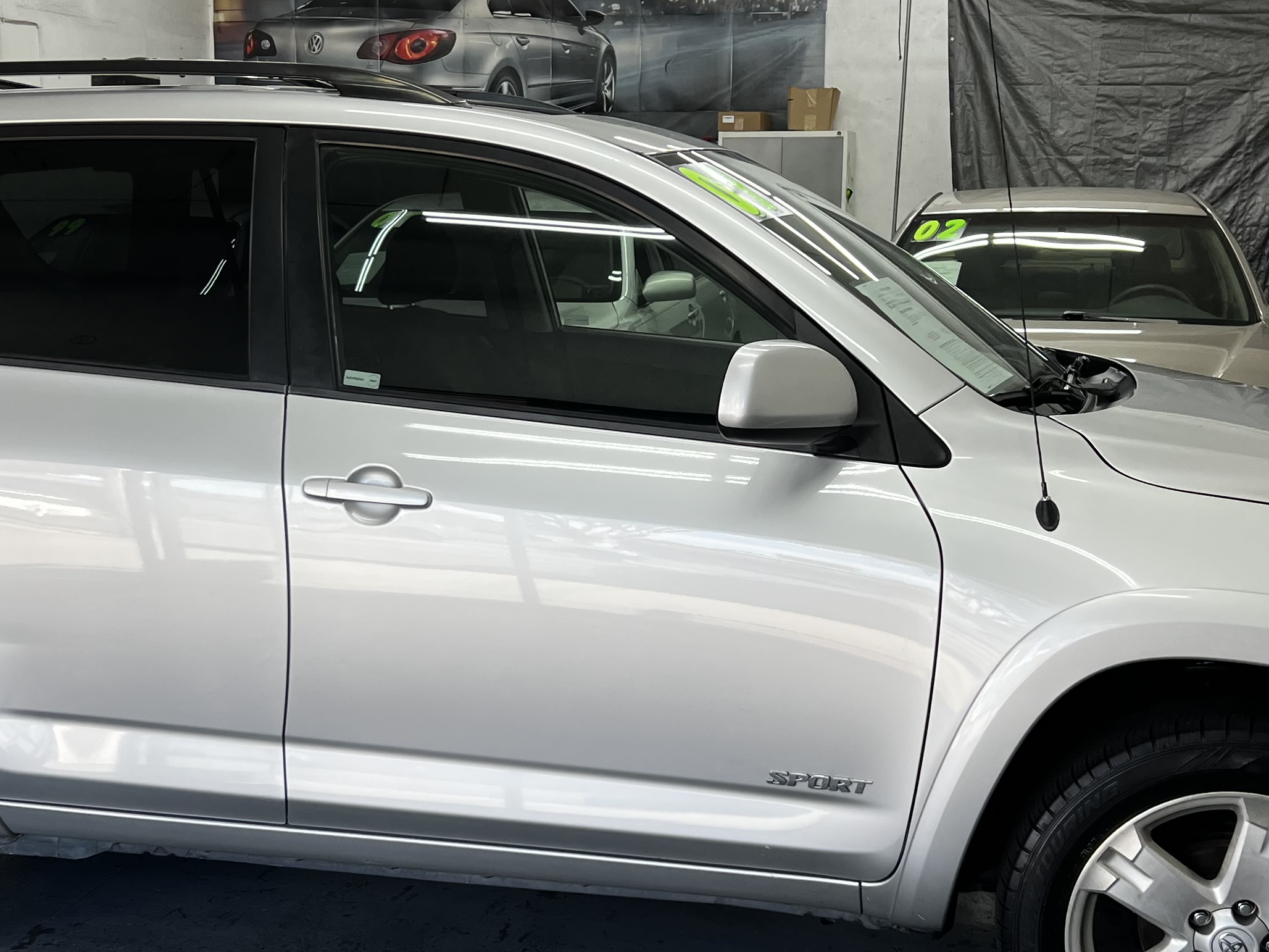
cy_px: 504
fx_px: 1870
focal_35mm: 51
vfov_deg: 28.6
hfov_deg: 37.5
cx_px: 576
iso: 32
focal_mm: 5.7
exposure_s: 1/120
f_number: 1.5
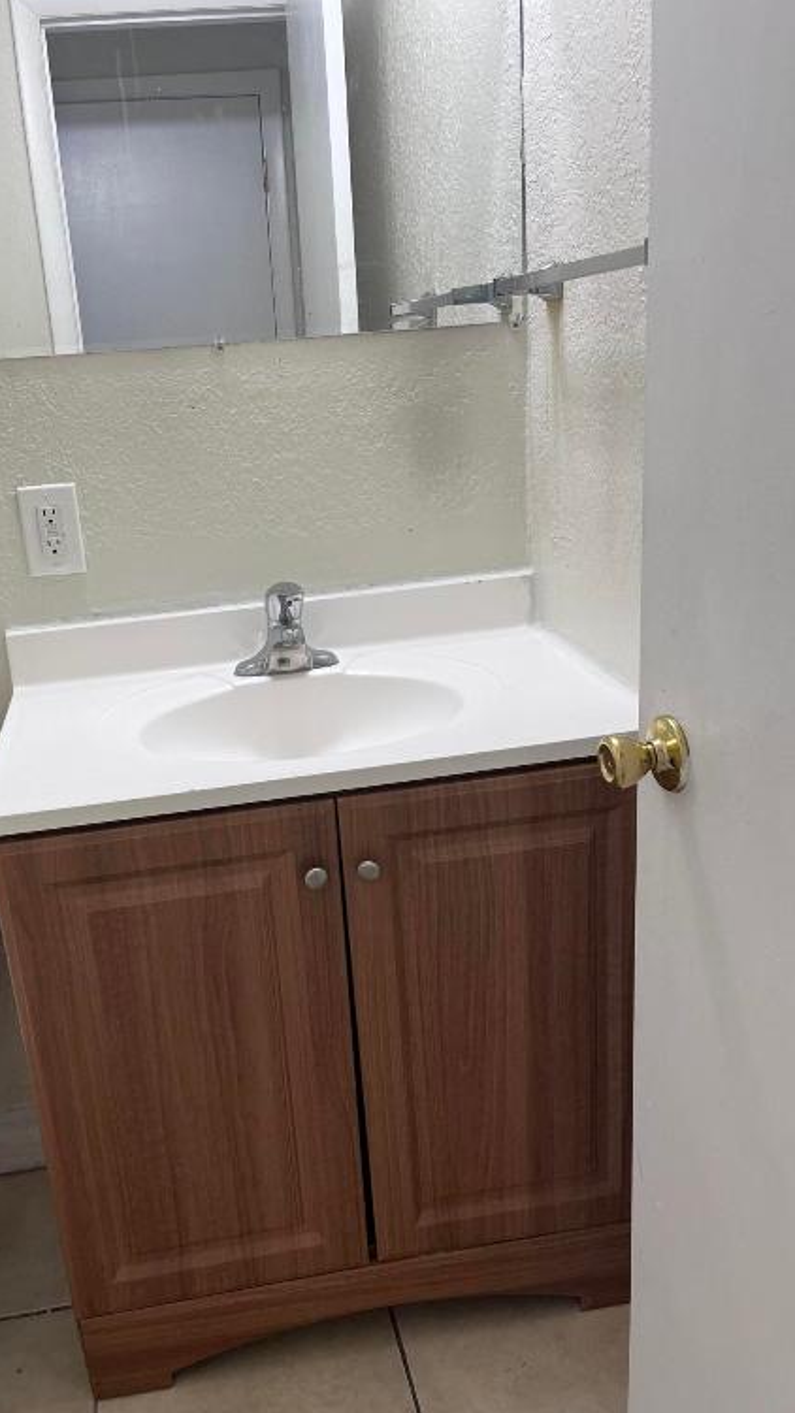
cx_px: 313
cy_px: 705
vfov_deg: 66.1
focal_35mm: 29
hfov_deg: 40.0
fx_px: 1087
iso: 64
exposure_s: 1/120
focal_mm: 5.1
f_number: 1.6
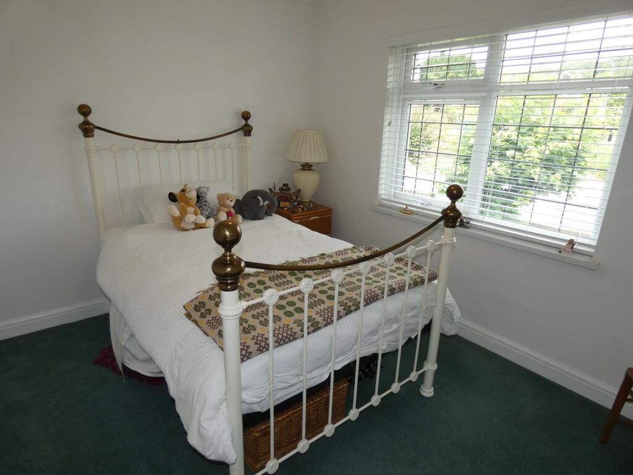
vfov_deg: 66.0
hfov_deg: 81.7
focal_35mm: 20
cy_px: 238
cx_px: 316
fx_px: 366
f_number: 2.8
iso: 80
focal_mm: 3.6
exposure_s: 1/80
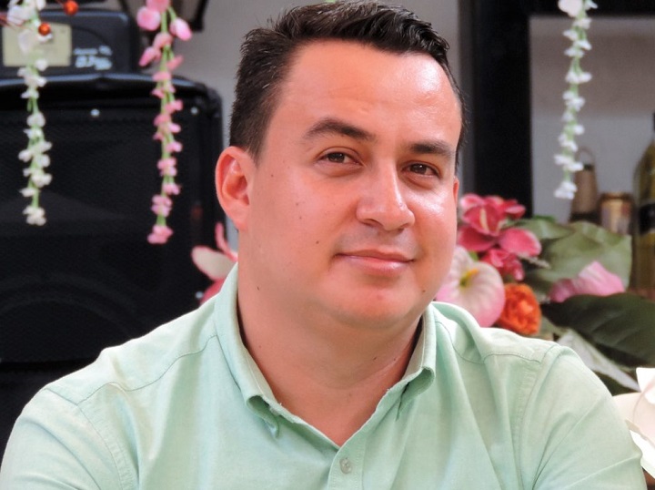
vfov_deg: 5.9
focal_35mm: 250
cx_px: 328
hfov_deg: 7.9
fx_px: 4724
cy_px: 245
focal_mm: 44.5
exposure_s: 1/60
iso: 400
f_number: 4.7
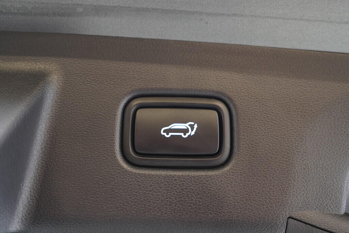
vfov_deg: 36.9
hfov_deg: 53.1
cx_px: 174
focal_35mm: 36
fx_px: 349
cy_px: 116
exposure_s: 1/40
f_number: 2.8
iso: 500
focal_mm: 24
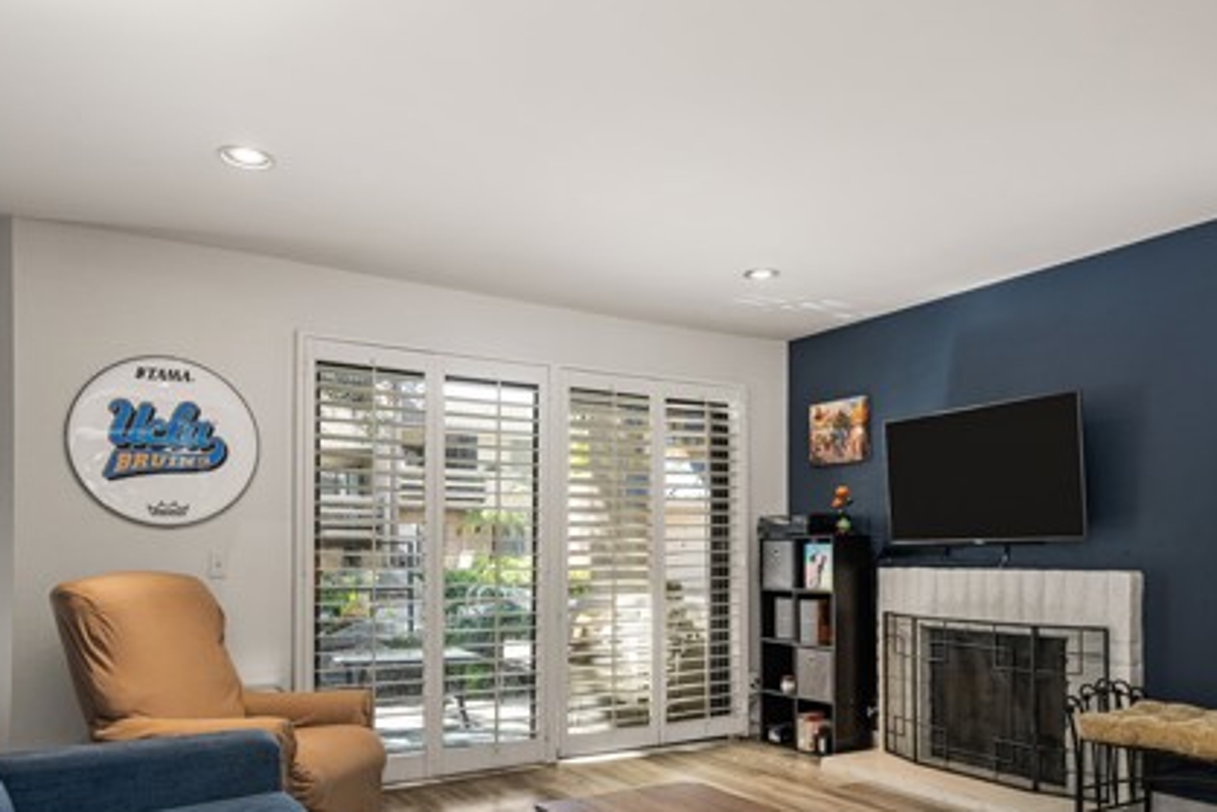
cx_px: 664
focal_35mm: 27
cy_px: 540
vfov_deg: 47.6
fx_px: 905
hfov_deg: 67.7
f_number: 5.6
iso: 100
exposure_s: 1/10
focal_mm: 17.5
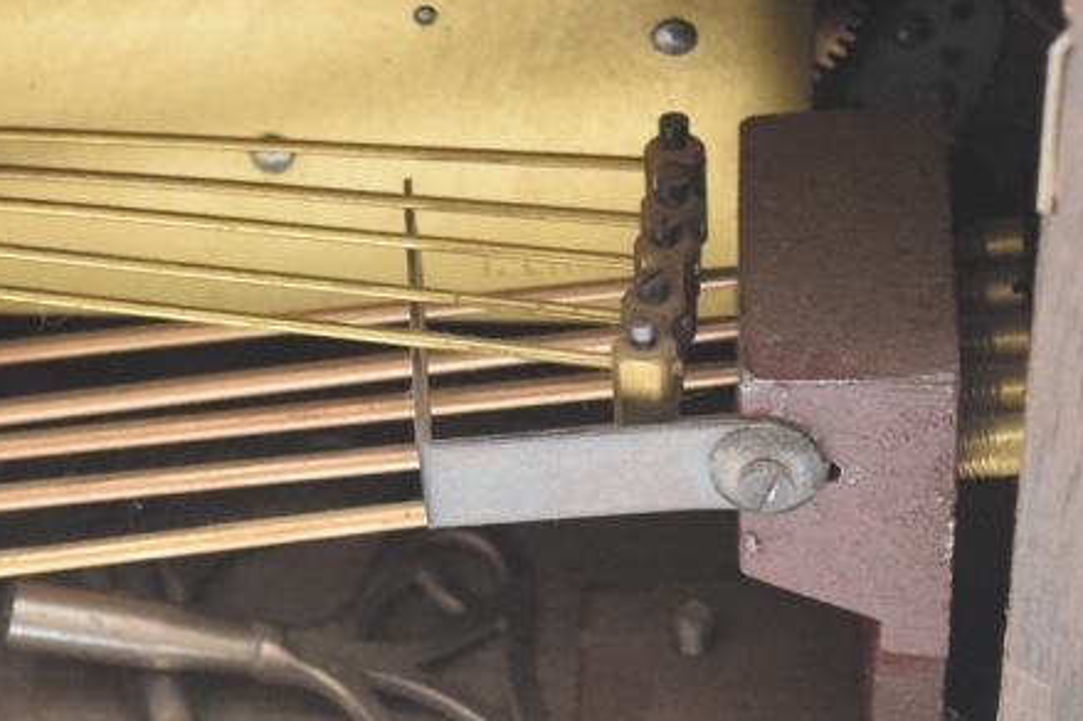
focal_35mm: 188
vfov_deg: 7.3
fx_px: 5655
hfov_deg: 10.9
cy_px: 285
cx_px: 234
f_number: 5.6
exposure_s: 1/60
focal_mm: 55
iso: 3200
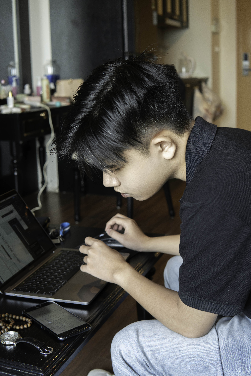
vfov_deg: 43.6
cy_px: 188
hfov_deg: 29.9
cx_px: 126
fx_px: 471
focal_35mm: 45
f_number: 4
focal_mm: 30
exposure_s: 1/60
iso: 500
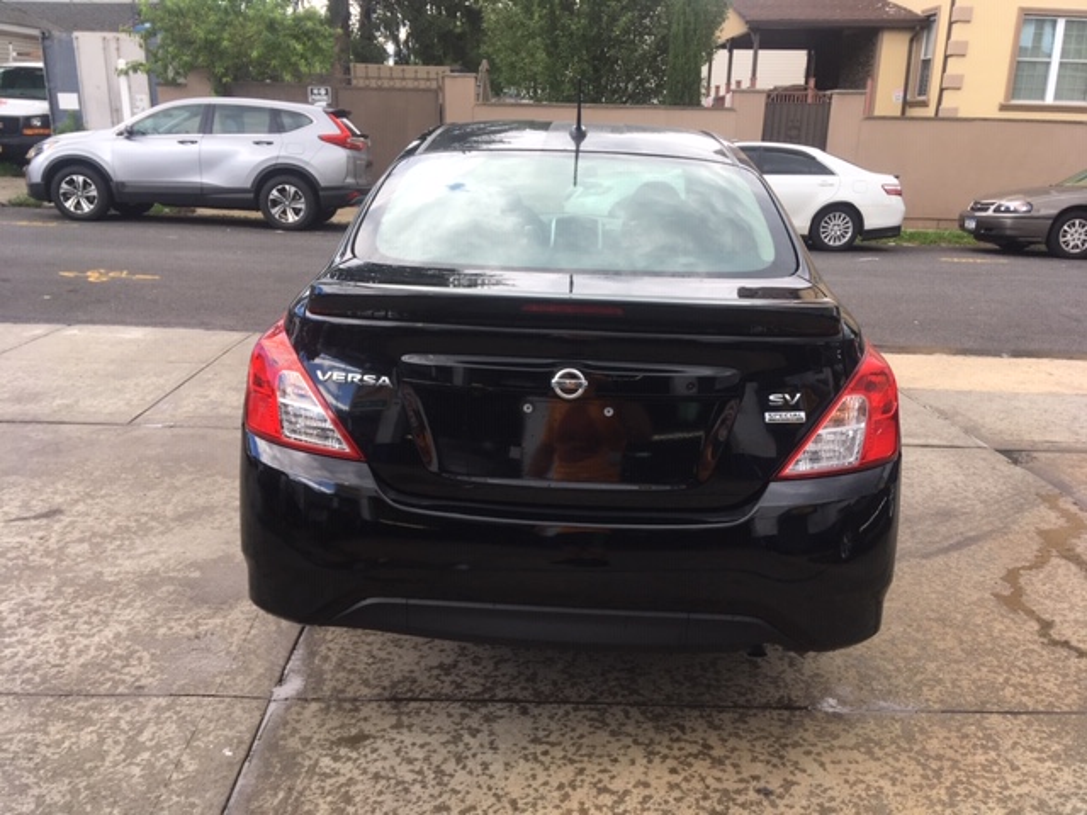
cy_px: 408
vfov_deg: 48.2
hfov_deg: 61.7
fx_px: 911
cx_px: 544
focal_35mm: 29
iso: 25
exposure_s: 1/259
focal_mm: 4.15
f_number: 2.2
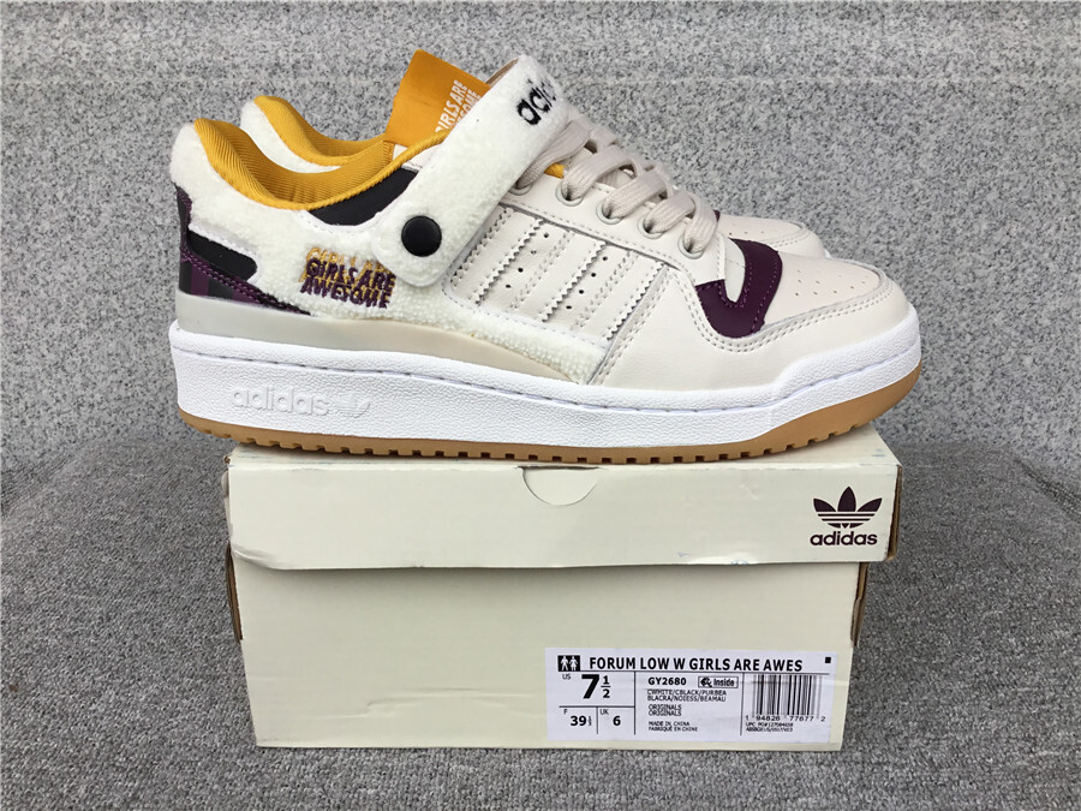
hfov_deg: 58.4
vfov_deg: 45.4
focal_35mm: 31
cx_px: 540
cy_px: 406
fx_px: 968
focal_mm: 3.3
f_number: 2.4
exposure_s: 1/100
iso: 25
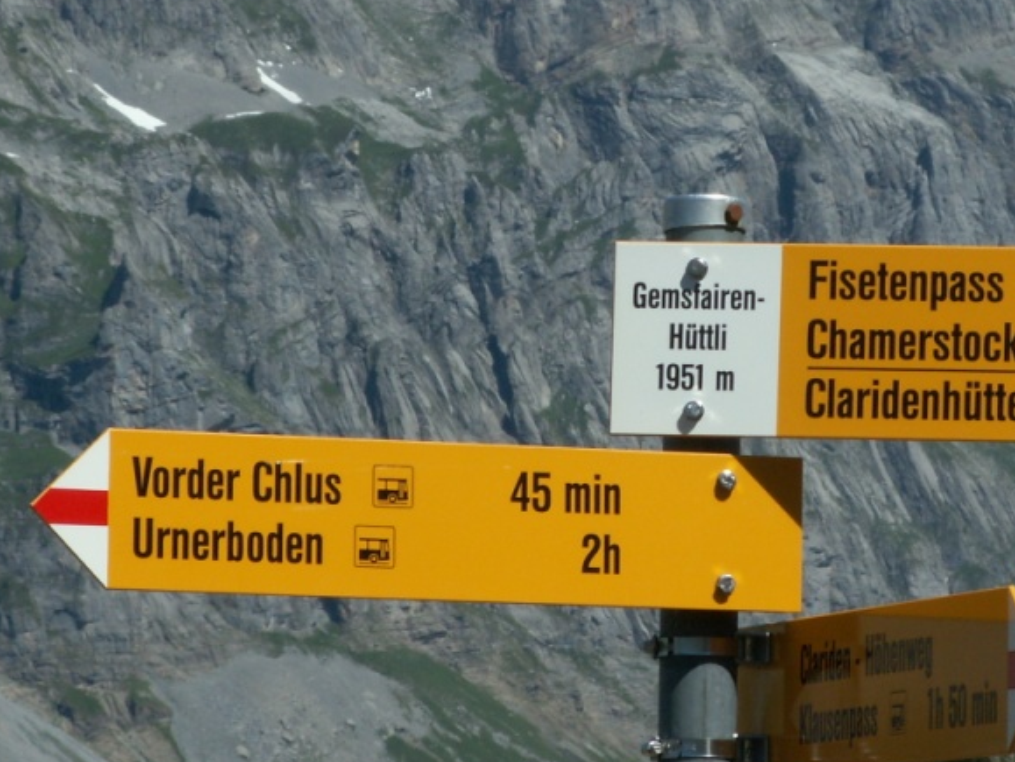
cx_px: 766
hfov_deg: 7.7
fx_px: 7570
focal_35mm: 258
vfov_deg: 5.8
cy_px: 336
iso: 50
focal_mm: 23.88
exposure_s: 1/250
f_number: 8
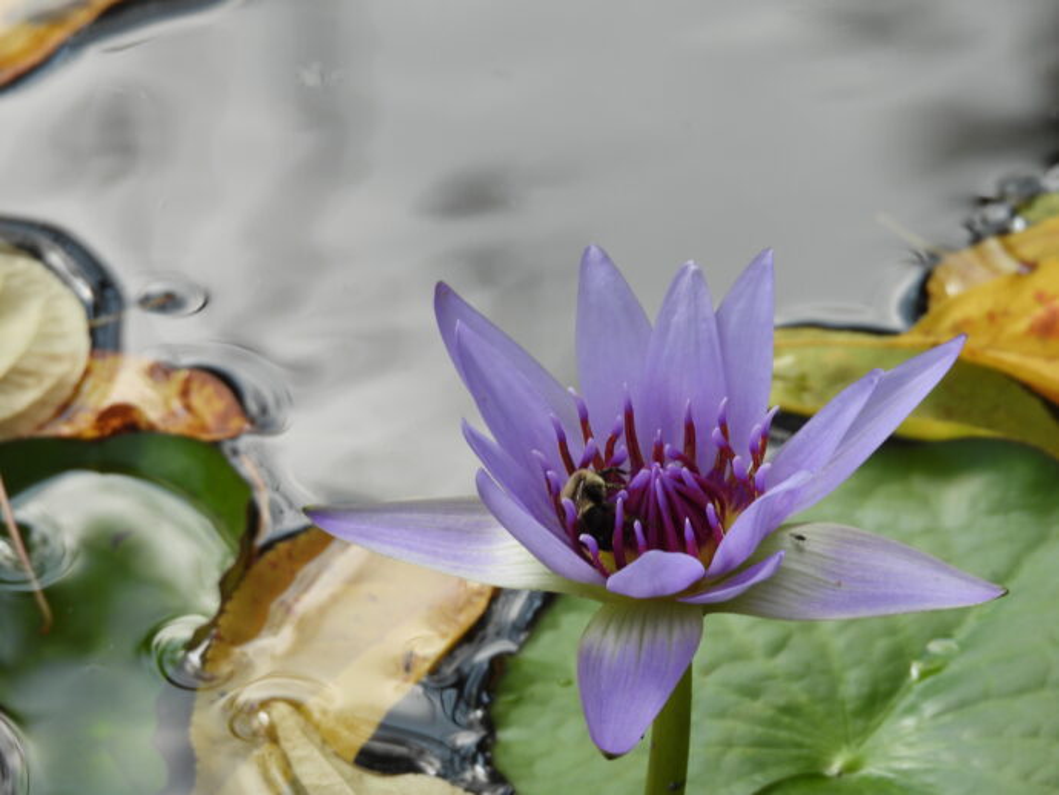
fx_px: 16832
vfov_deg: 2.7
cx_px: 530
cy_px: 398
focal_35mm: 550
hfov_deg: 3.6
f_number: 5
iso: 110
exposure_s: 1/250
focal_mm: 98.1
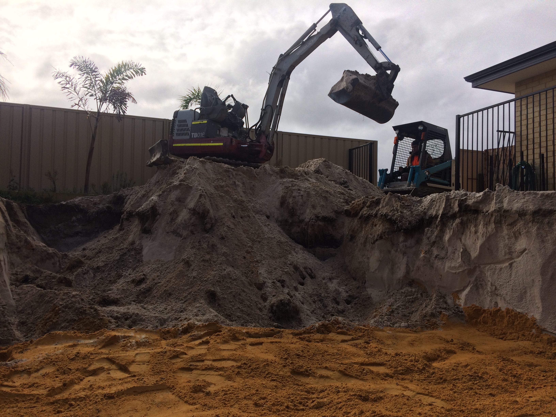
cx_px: 278
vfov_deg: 48.2
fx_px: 466
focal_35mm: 29
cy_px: 208
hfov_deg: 61.7
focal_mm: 4.15
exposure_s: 1/2933
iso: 32
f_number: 2.2
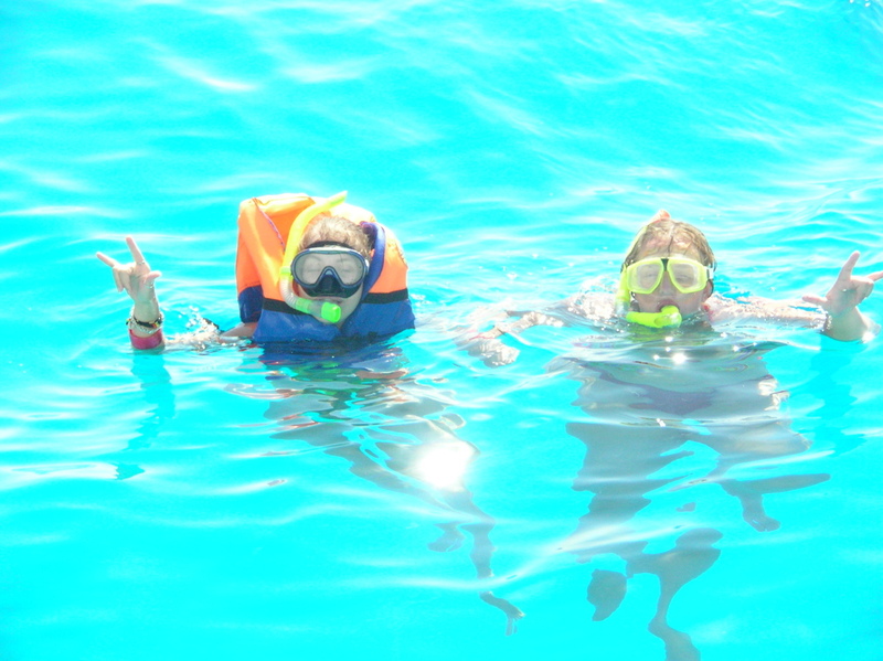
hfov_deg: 12.0
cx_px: 442
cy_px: 330
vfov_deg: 9.0
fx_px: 4206
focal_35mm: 165
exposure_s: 1/1000
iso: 200
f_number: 3.8
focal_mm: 27.3
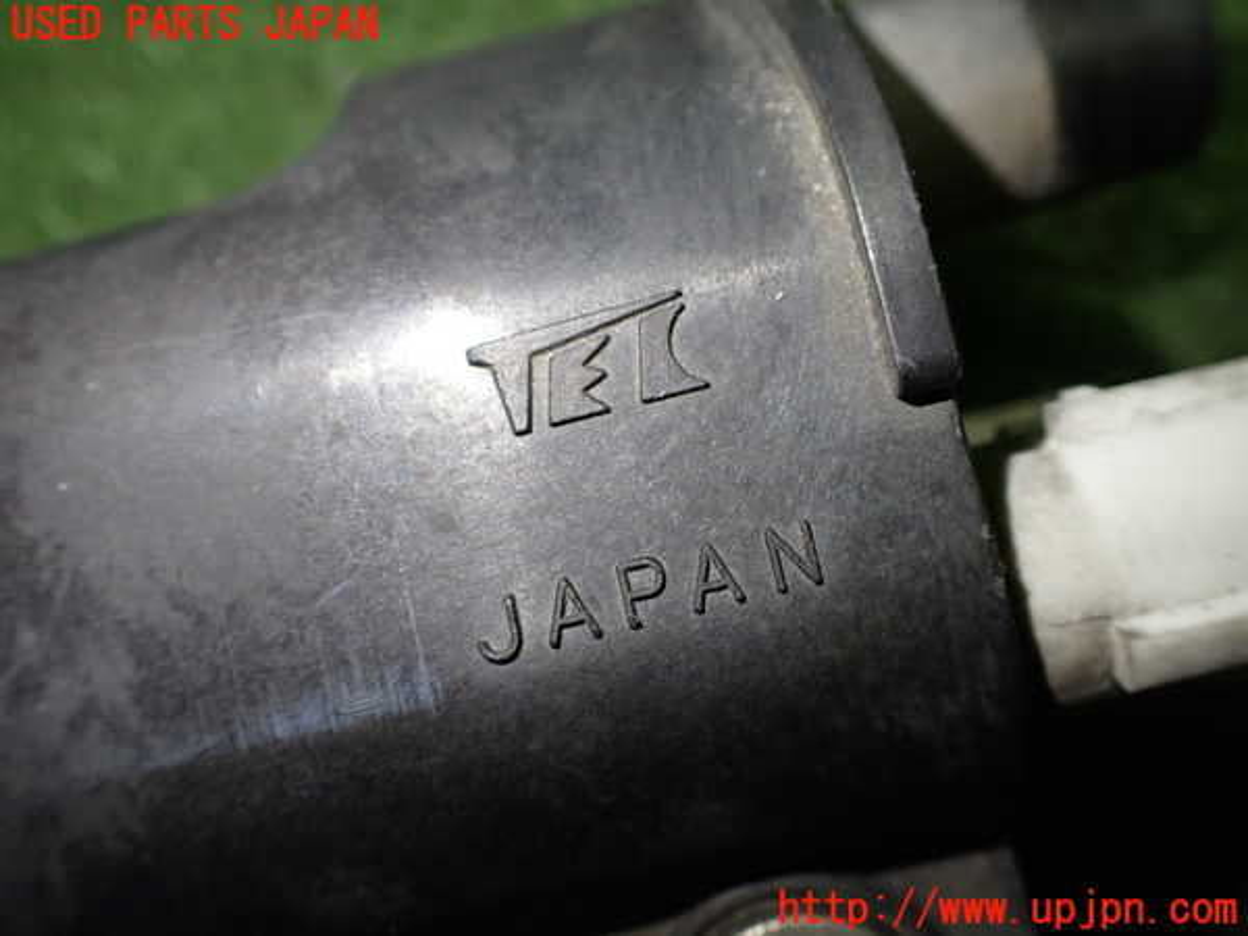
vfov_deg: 46.8
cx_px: 624
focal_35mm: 30
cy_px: 468
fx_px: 1082
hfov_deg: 60.0
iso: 250
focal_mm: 5.4
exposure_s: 1/125
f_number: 2.3
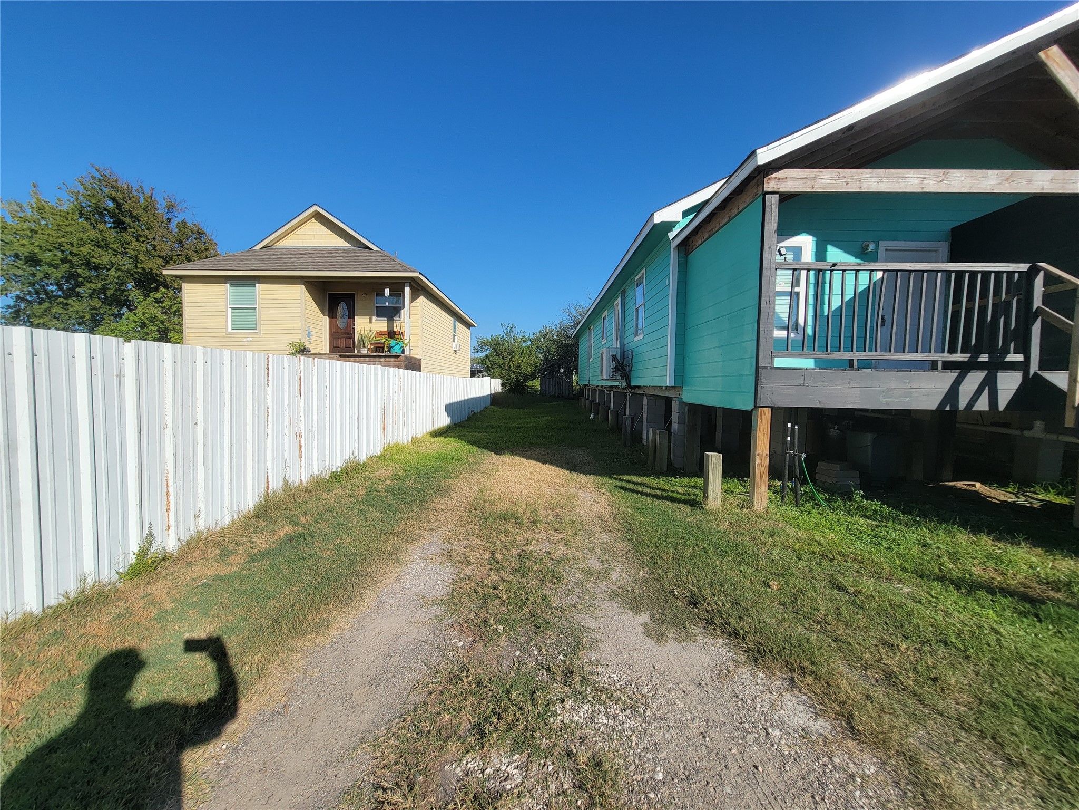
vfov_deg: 89.9
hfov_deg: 106.2
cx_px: 540
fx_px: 405
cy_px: 405
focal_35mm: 13
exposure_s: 1/2032
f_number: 2.2
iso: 50
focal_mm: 2.2
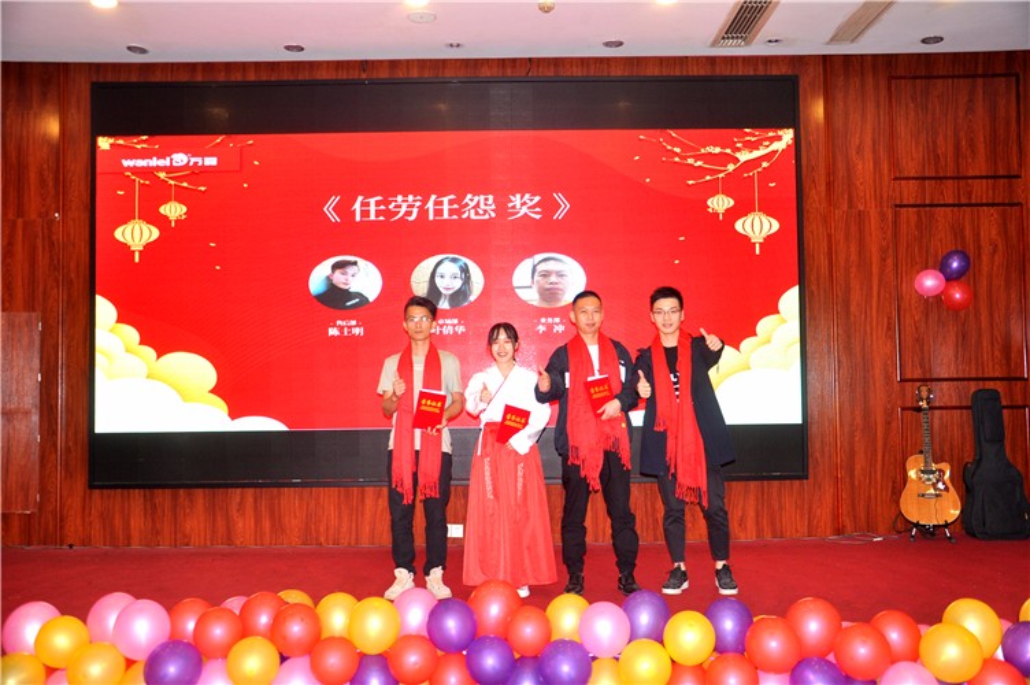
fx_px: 943
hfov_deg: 57.3
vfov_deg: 39.9
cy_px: 342
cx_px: 515
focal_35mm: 33
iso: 400
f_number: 3.8
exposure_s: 1/60
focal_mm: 22
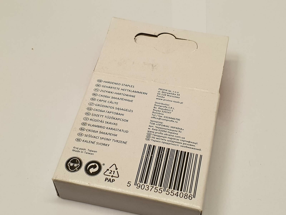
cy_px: 108
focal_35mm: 26
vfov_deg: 53.1
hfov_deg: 67.3
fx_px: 215
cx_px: 143
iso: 80
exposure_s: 1/50
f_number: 2.4
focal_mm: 4.3
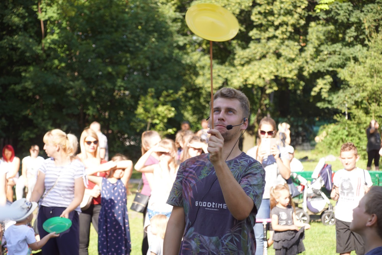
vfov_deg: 12.2
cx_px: 191
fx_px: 1194
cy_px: 128
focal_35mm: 112
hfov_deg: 18.2
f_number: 5.6
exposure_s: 1/160
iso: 200
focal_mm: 75
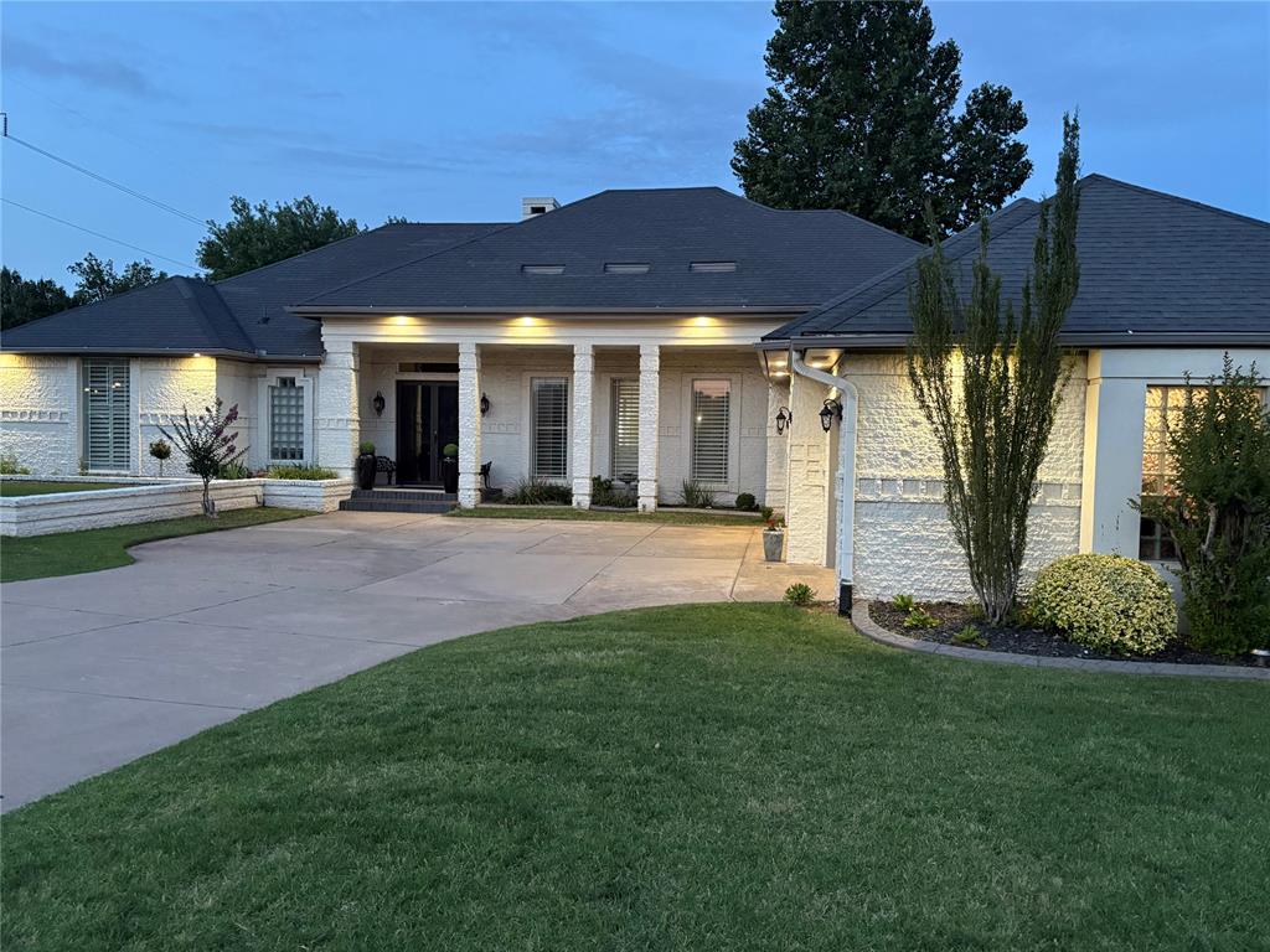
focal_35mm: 26
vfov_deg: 53.1
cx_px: 635
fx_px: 954
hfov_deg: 67.3
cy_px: 476
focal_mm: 5.96
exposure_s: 1/30
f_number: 1.6
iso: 500
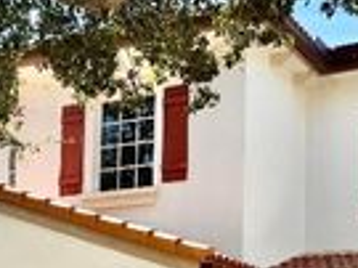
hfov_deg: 22.0
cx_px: 225
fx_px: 920
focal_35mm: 89
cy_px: 322
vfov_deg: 15.9
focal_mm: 6.76
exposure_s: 1/1949
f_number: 1.78
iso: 100
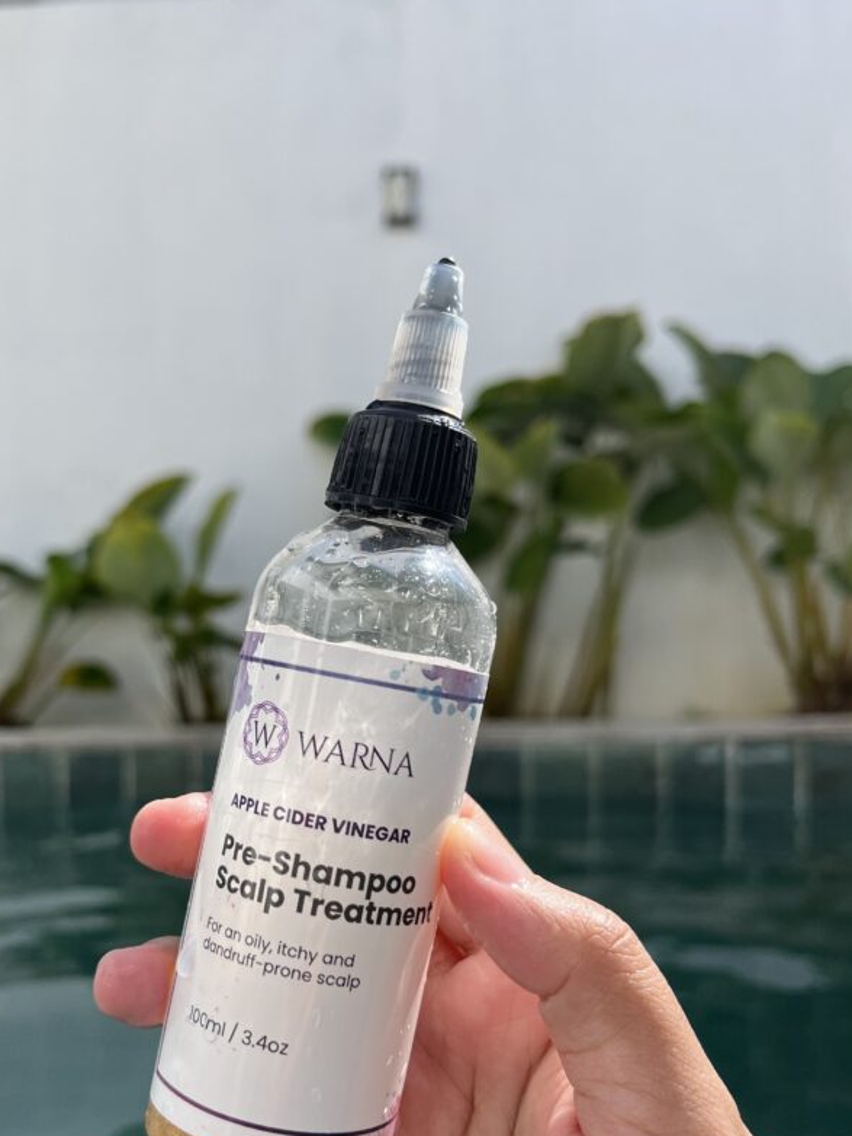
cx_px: 312
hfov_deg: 41.4
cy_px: 685
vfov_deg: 53.6
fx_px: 1116
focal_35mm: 34
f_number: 1.6
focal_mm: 5.1
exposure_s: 1/2358
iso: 50
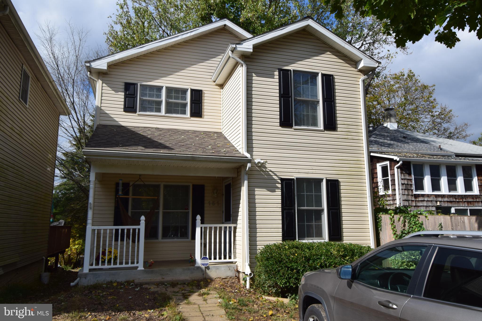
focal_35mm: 36
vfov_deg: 36.9
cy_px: 160
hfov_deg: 53.1
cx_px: 241
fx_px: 482
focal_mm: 24
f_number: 11
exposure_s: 1/500
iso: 360
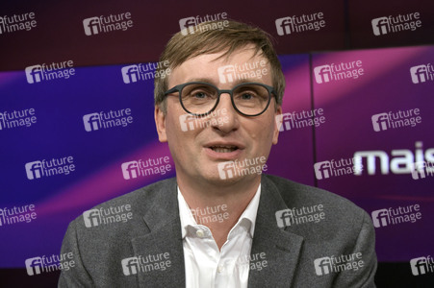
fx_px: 542
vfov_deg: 29.8
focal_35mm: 45
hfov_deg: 43.6
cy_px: 144
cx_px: 217
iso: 1600
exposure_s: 1/250
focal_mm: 45
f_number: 5
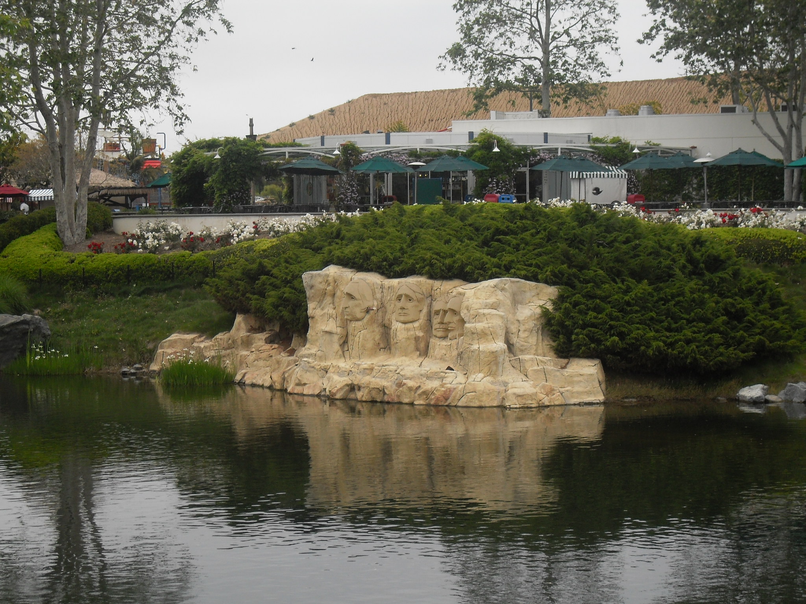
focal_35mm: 84
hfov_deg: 23.3
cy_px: 302
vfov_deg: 17.6
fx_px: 1956
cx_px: 403
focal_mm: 13.5
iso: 80
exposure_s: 1/250
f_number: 4.4
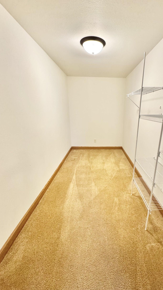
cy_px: 144
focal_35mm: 16
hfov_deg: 66.0
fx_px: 123
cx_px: 103
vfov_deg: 99.4
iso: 320
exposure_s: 1/60
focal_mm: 2.22
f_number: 2.2
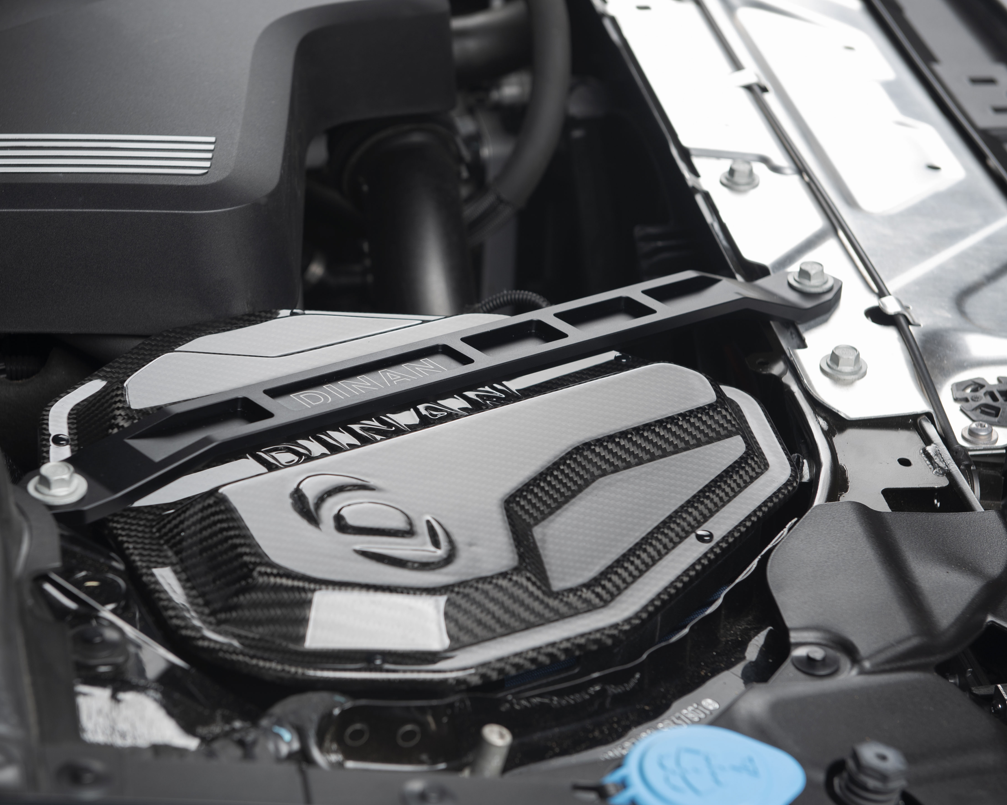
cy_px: 436
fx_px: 2354
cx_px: 424
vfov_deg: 19.4
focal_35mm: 79
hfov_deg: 24.1
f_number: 5.6
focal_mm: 62
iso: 100
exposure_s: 1/125
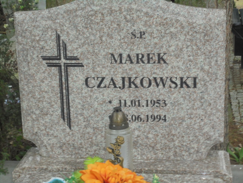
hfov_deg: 23.6
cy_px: 92
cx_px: 122
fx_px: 583
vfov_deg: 17.8
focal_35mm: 83
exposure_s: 1/30
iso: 160
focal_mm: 14.9
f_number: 6.7
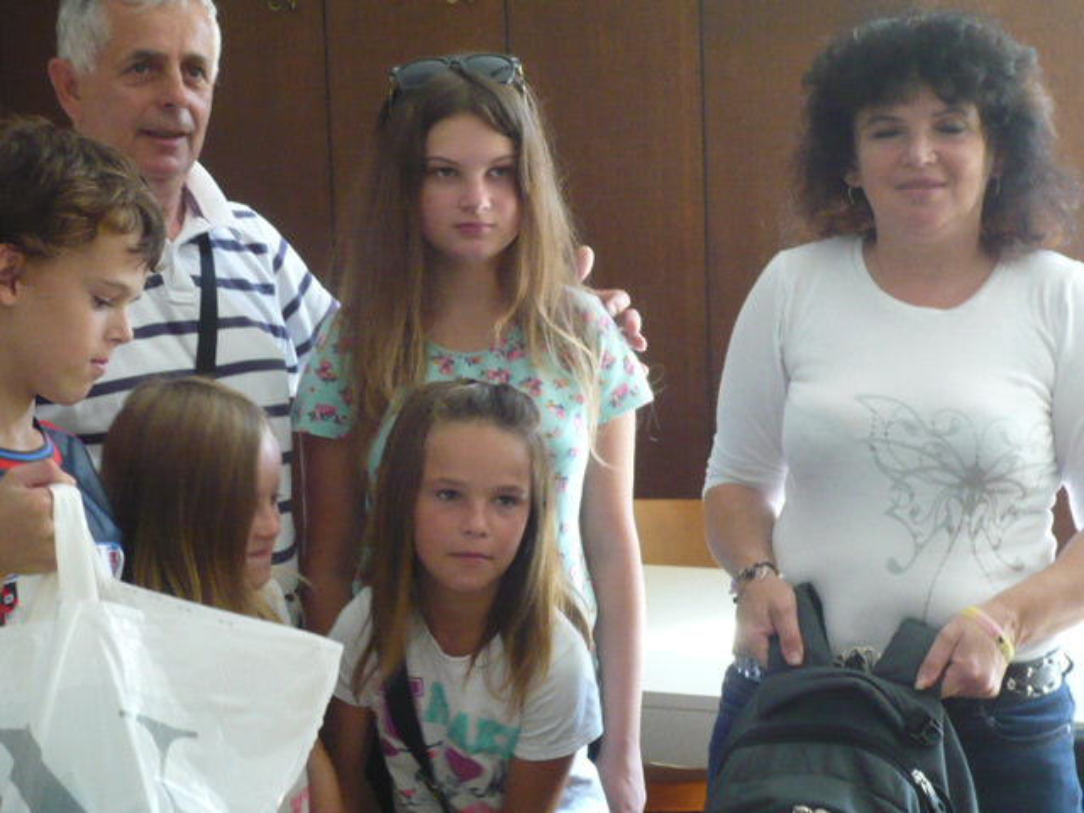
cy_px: 406
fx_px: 2599
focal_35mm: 83
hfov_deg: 23.6
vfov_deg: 17.8
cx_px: 542
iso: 320
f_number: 3.5
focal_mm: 9.1
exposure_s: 1/30
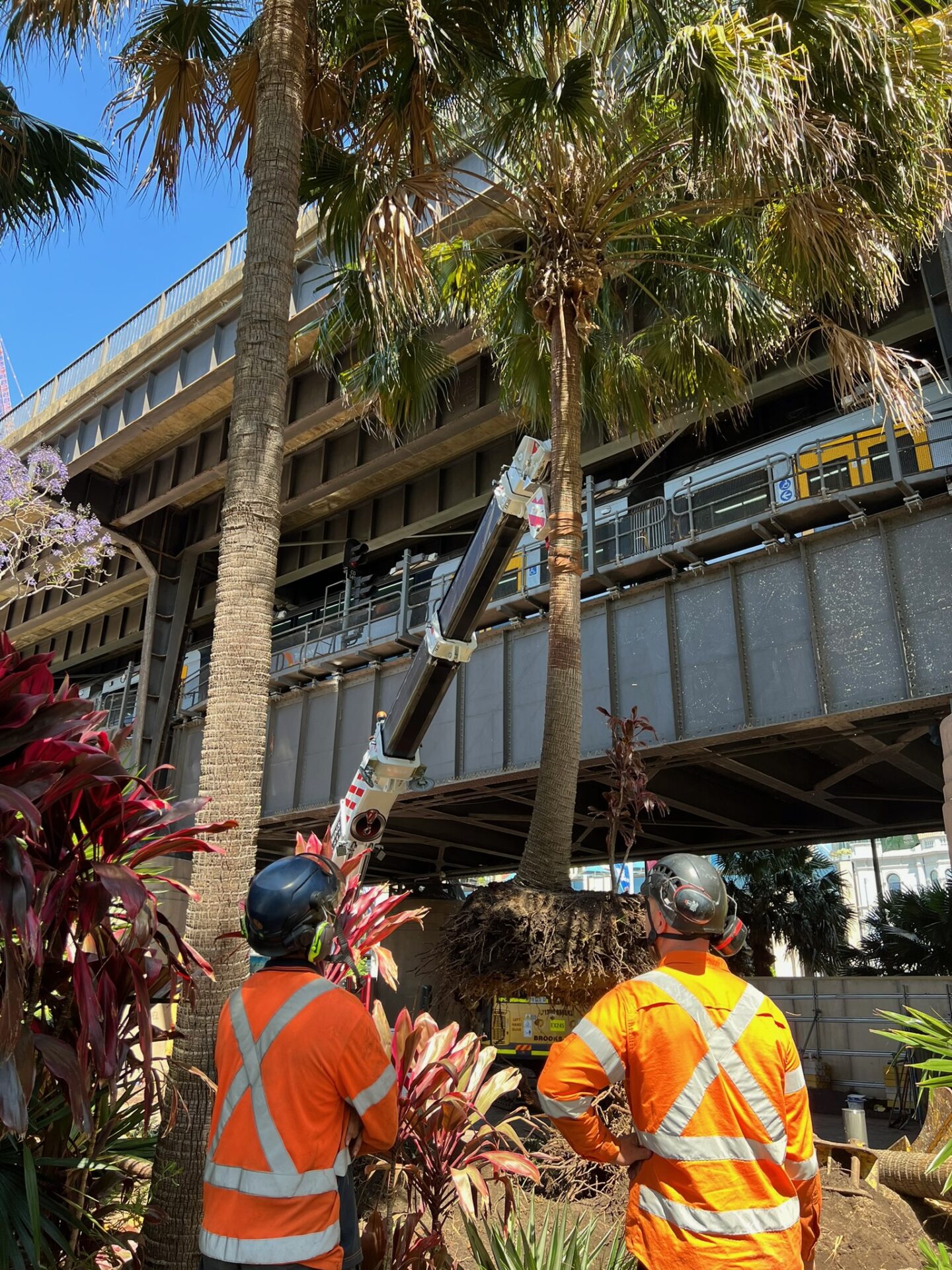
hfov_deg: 53.1
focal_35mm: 26
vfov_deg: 67.3
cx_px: 476
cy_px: 635
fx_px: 953
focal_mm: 5.7
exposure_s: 1/302
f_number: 1.5
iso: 50
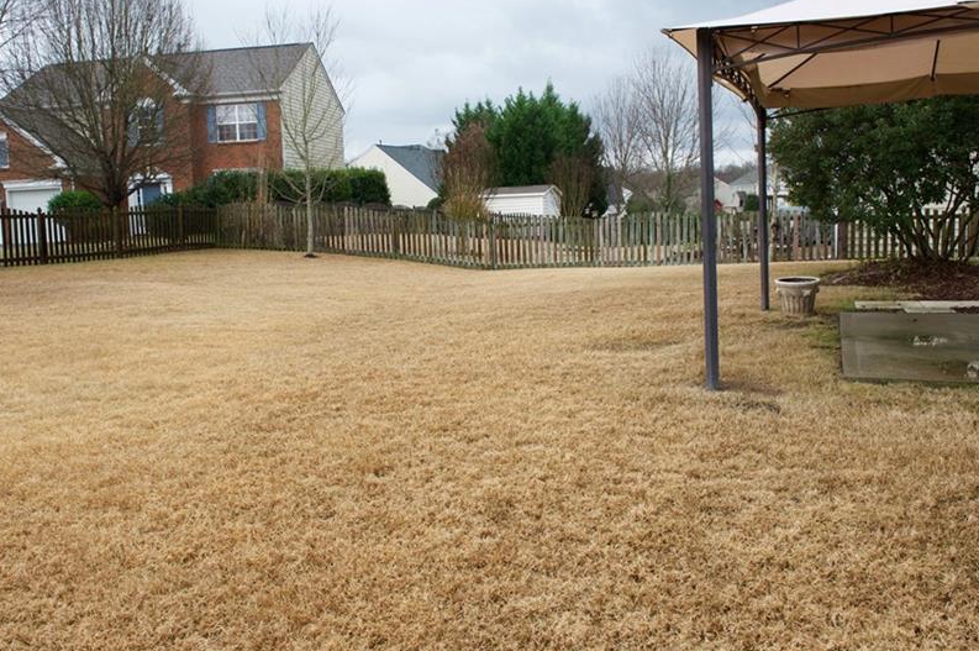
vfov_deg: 42.2
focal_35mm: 31
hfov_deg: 60.1
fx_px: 842
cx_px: 425
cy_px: 291
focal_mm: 24
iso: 800
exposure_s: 1/250
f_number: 8
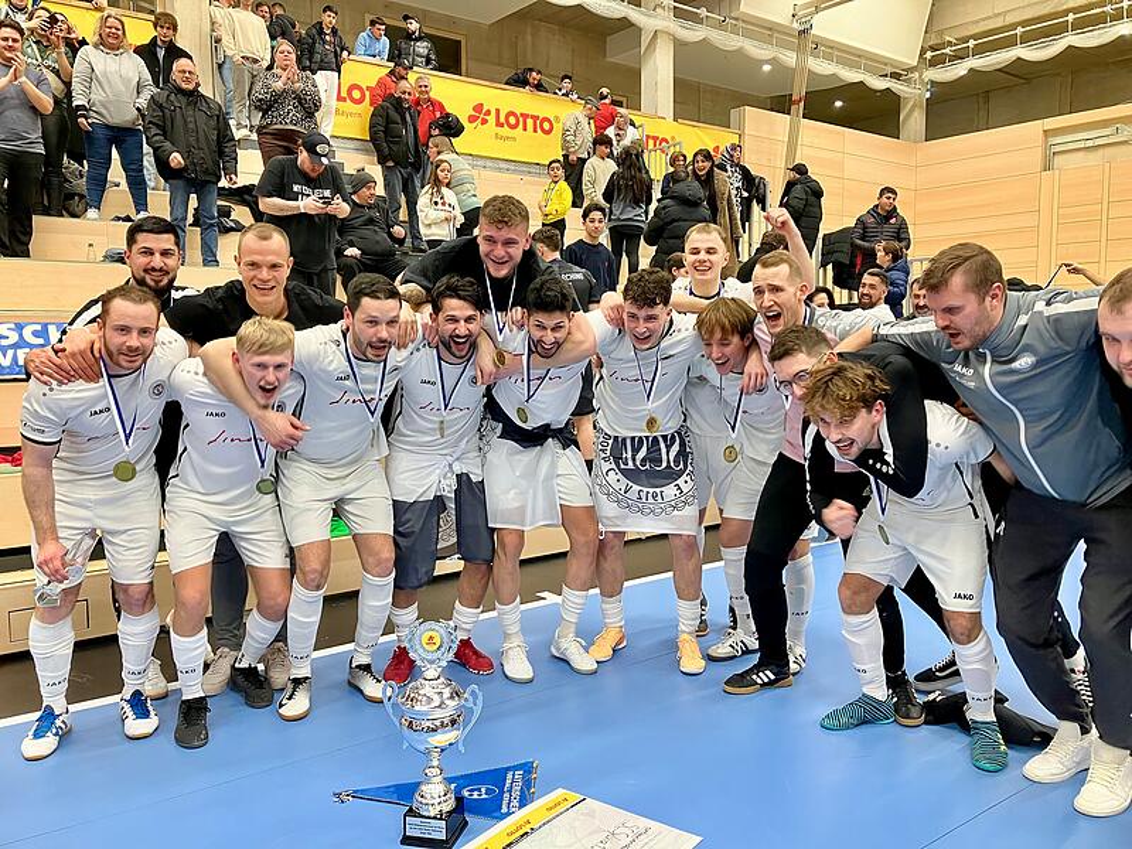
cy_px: 424
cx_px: 566
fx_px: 916
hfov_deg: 63.4
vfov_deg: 49.7
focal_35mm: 28
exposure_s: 1/63
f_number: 1.8
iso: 80
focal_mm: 3.99
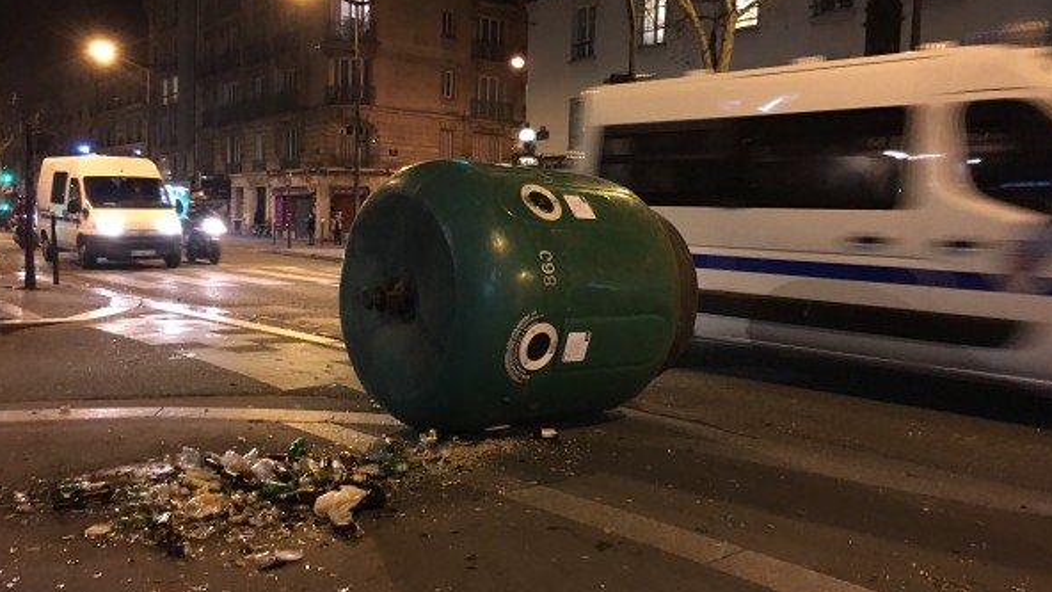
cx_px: 528
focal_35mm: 32
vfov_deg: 36.7
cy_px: 295
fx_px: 893
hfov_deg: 61.0
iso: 80
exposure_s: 1/4
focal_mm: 4.15
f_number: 2.2
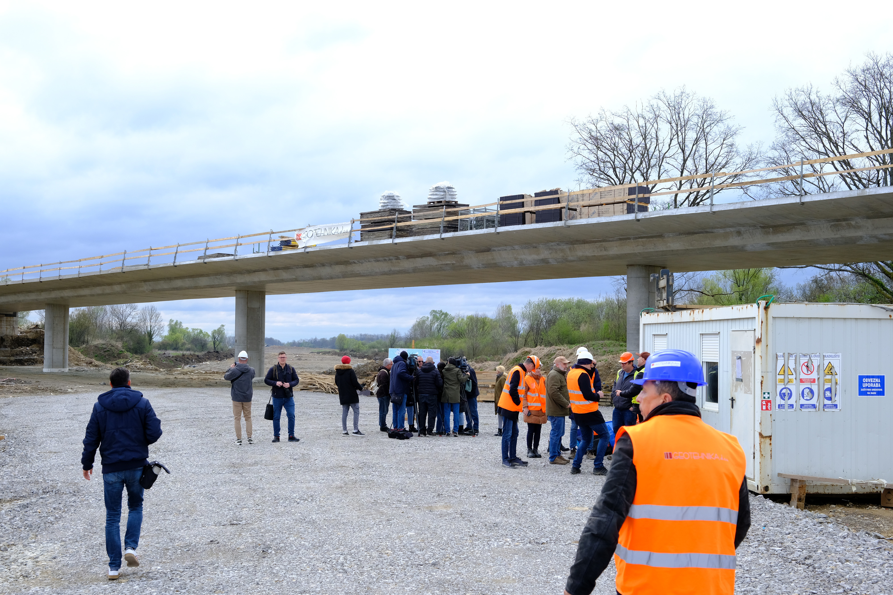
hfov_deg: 46.4
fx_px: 1042
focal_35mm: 42
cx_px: 446
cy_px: 298
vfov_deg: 31.9
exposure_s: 1/400
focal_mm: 28.3
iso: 400
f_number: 5.6
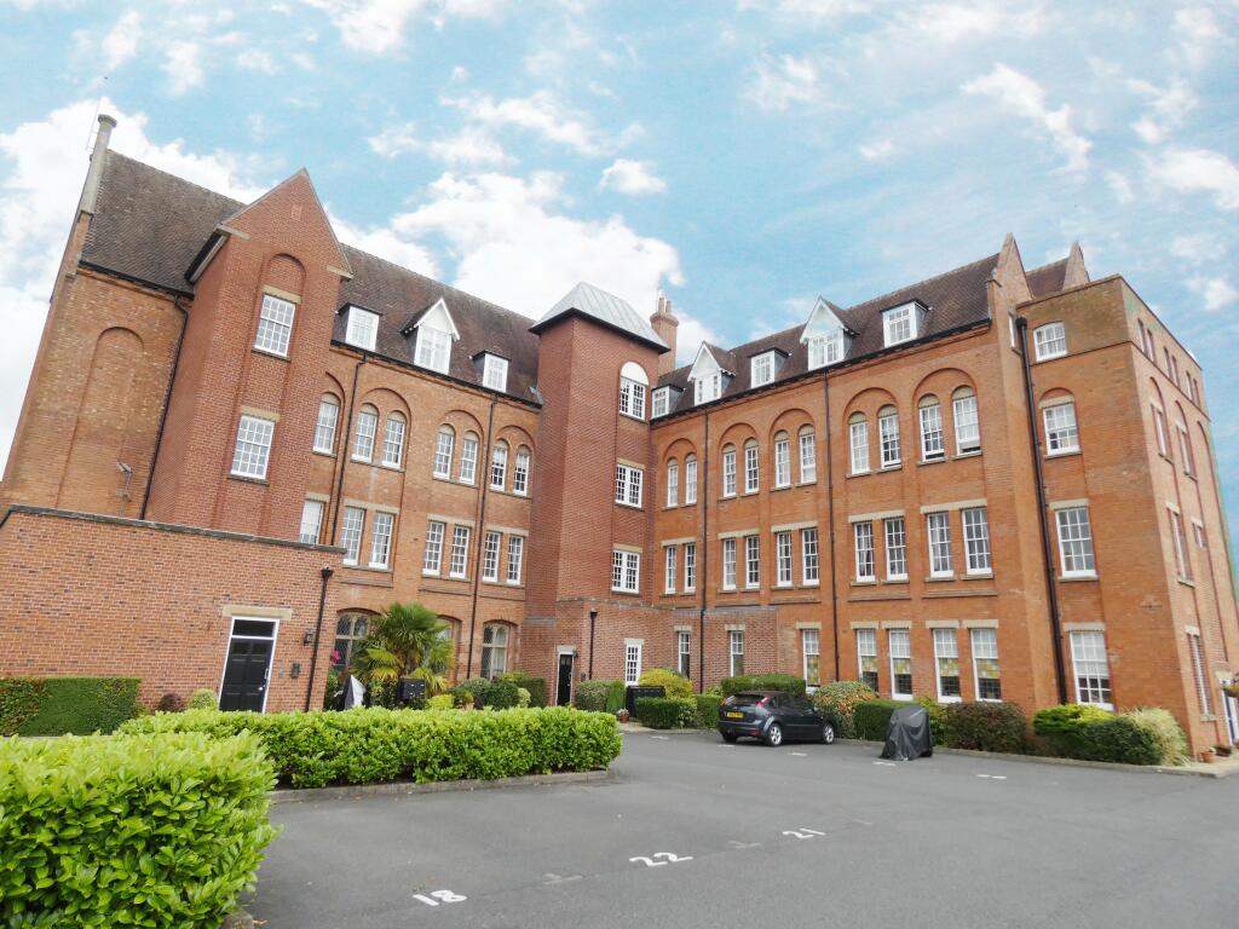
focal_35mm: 20
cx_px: 620
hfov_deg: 81.7
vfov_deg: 66.0
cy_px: 464
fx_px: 716
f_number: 3.2
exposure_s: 1/1000
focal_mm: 3.6
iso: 80
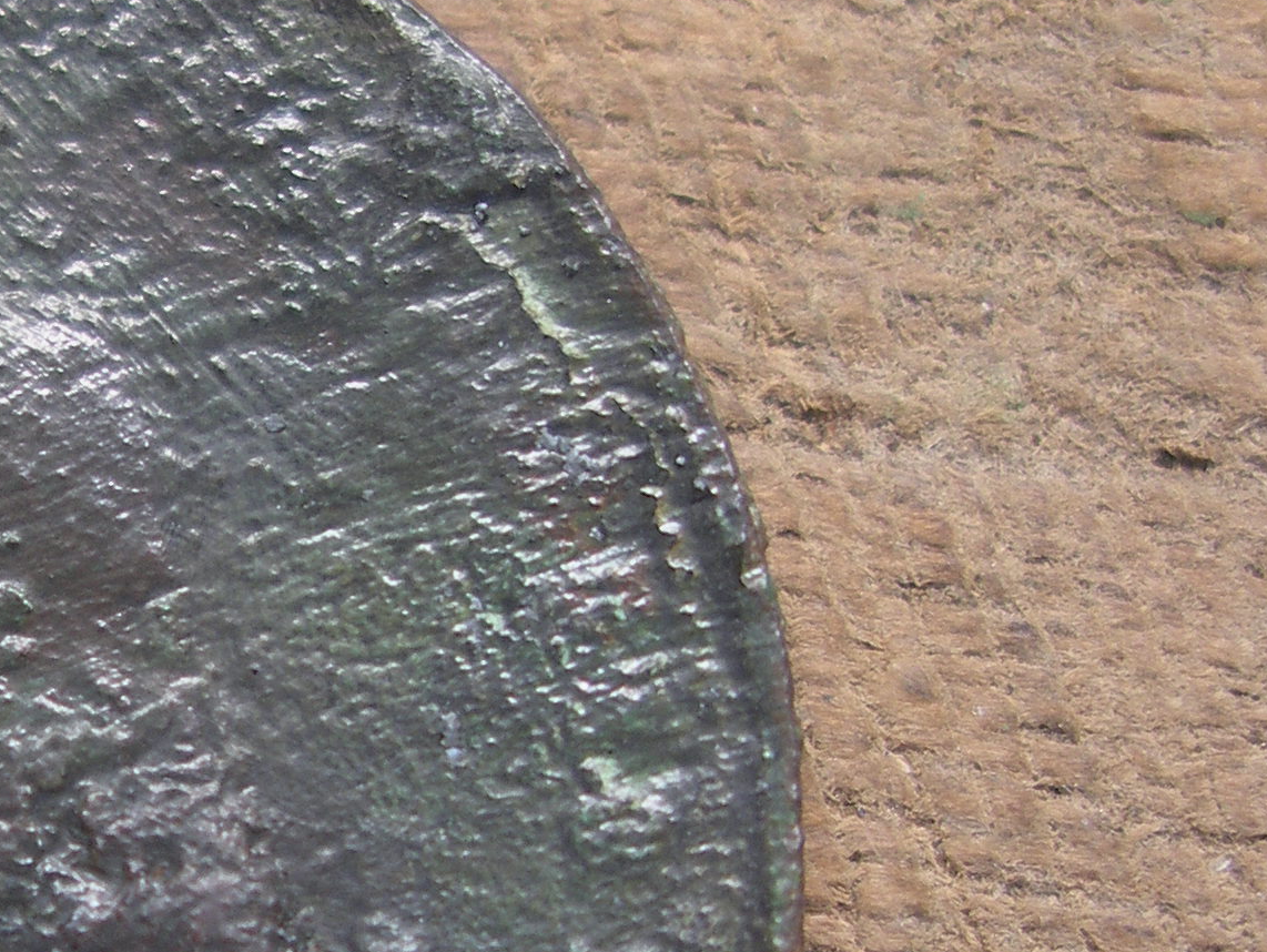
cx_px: -88
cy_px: 751
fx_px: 3626
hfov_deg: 19.1
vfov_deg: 14.9
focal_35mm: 99
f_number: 2.8
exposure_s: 1/40
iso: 80
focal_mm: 7.8
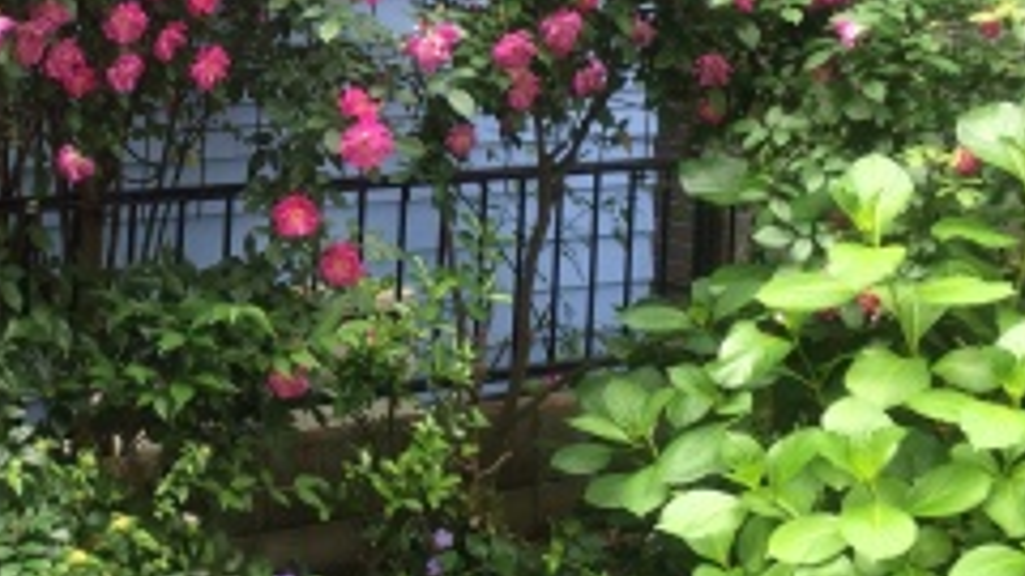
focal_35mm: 68
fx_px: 1848
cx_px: 171
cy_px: 96
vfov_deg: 17.5
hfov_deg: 30.1
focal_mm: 4.12
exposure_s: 1/120
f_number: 2.2
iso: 64
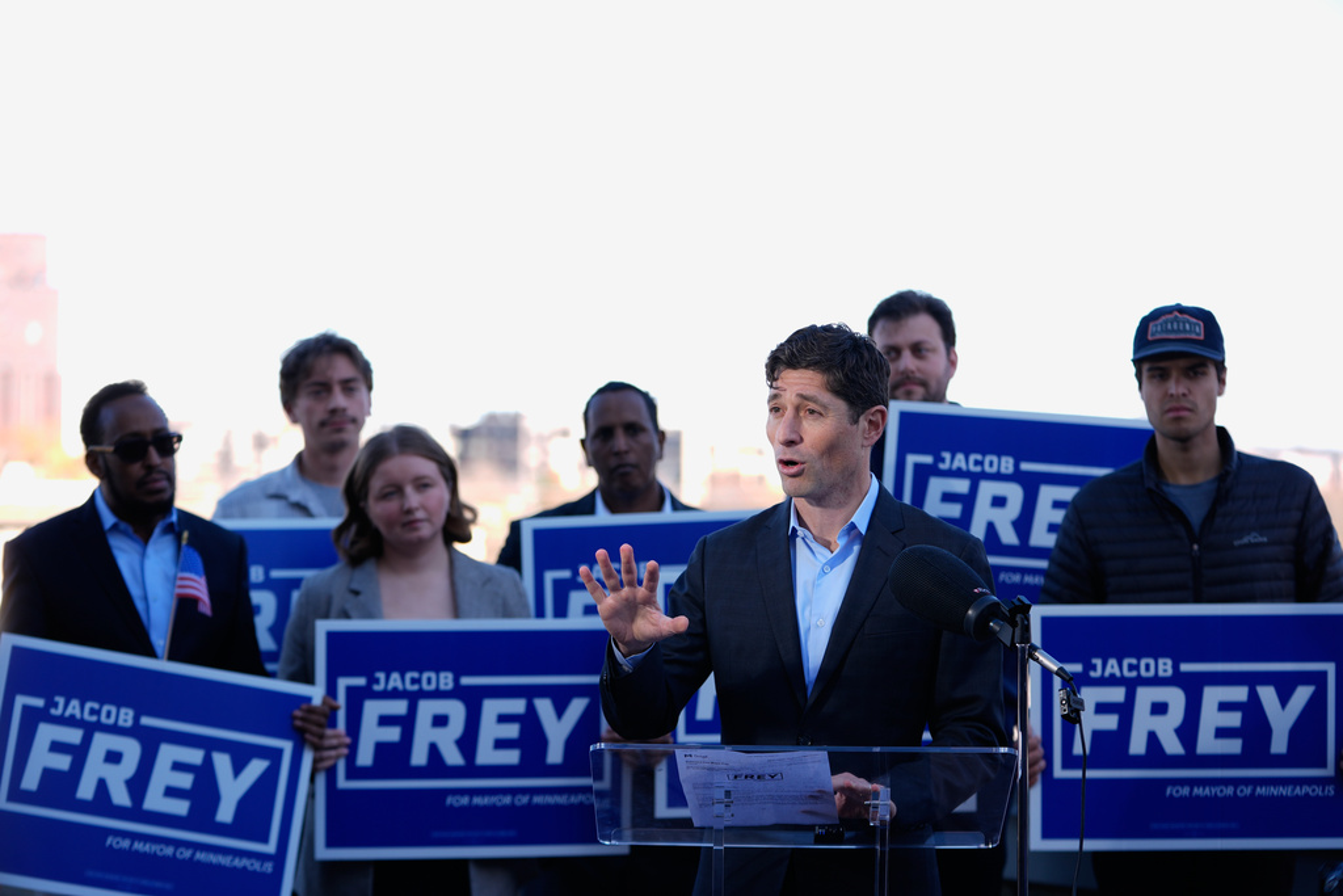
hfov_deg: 24.5
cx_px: 672
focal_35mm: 83
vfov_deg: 16.5
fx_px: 3097
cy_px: 448
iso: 160
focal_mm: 83
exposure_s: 1/640
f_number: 2.8
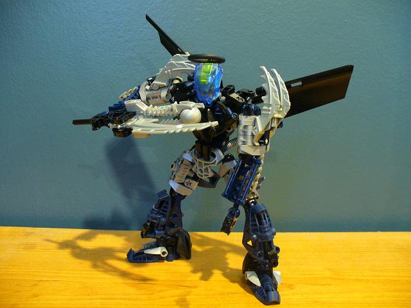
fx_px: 439
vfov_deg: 38.7
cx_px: 206
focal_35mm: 37
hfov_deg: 50.1
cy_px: 154
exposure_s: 1/2.5
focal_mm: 6.1
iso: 200
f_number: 2.8
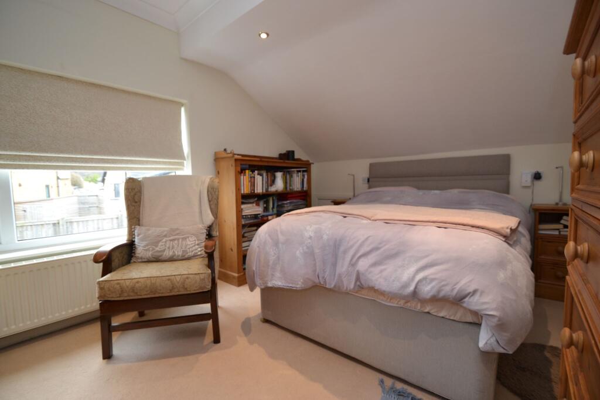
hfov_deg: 100.4
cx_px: 300
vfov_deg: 77.3
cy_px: 200
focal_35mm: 15
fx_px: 250
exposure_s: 1/60
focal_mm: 10
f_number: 4
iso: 400
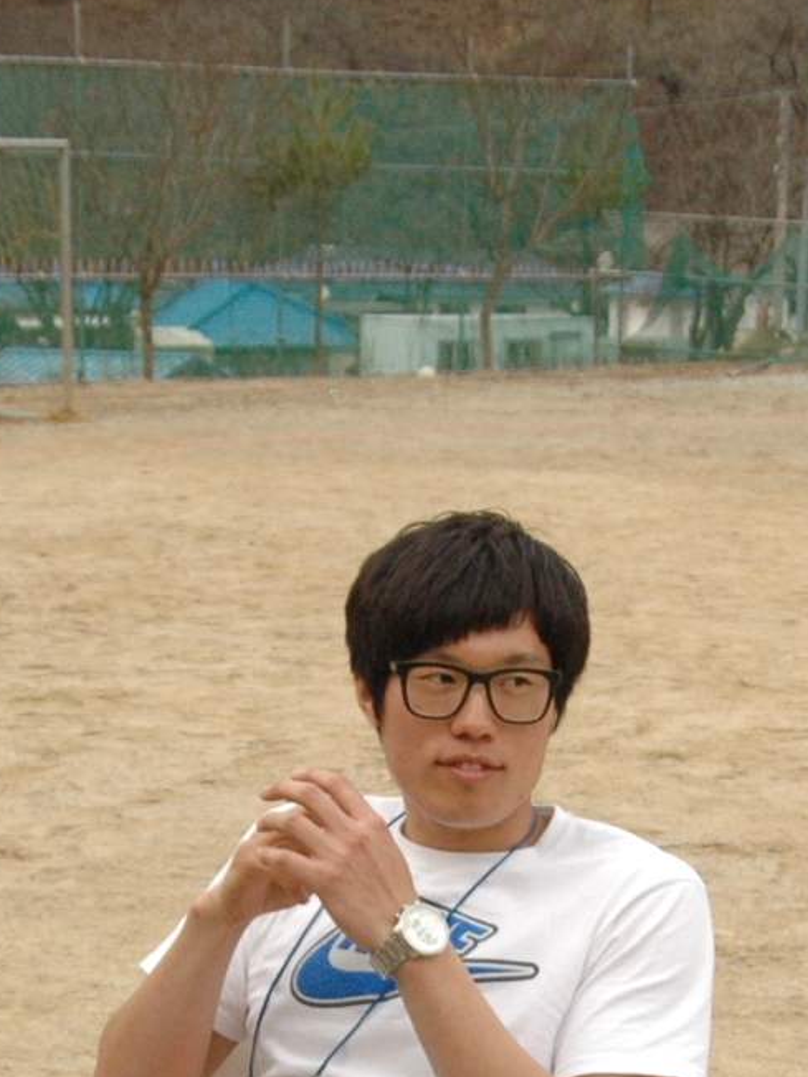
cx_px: 425
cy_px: 965
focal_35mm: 99
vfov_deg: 19.5
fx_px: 3081
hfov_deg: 14.9
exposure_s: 1/5000
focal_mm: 20
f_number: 2.8
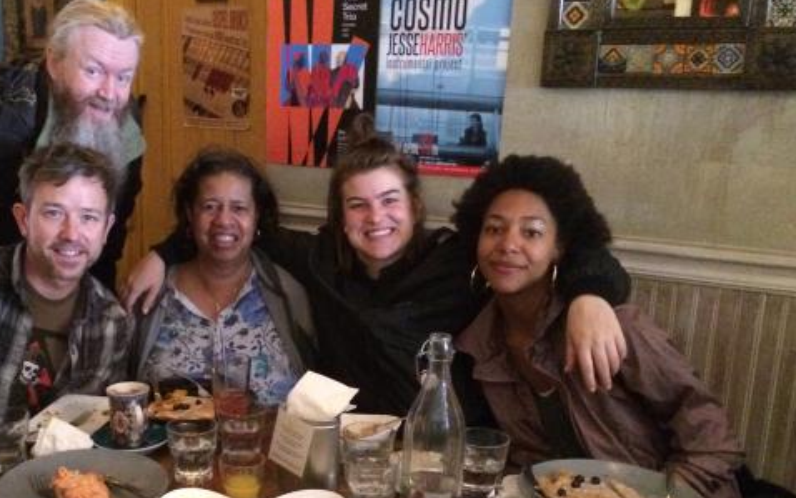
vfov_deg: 28.4
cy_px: 339
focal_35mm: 45
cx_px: 236
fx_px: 976
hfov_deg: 43.4
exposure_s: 1/15
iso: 1000
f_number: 2.2
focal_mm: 4.15
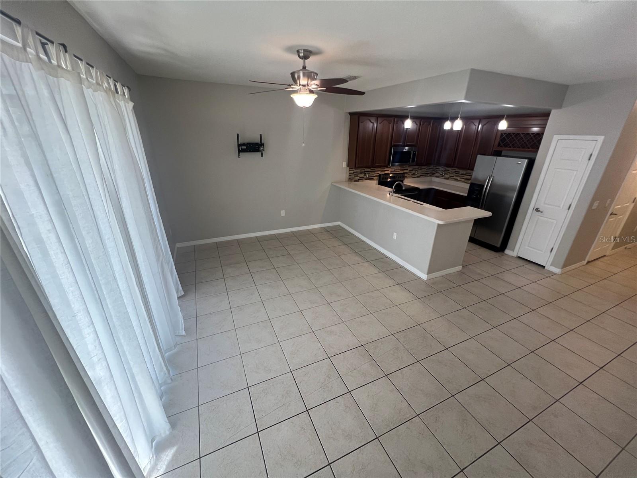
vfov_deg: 89.9
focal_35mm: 13
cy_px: 239
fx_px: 239
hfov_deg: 106.2
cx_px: 318
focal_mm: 1.57
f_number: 1.8
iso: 200
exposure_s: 1/120
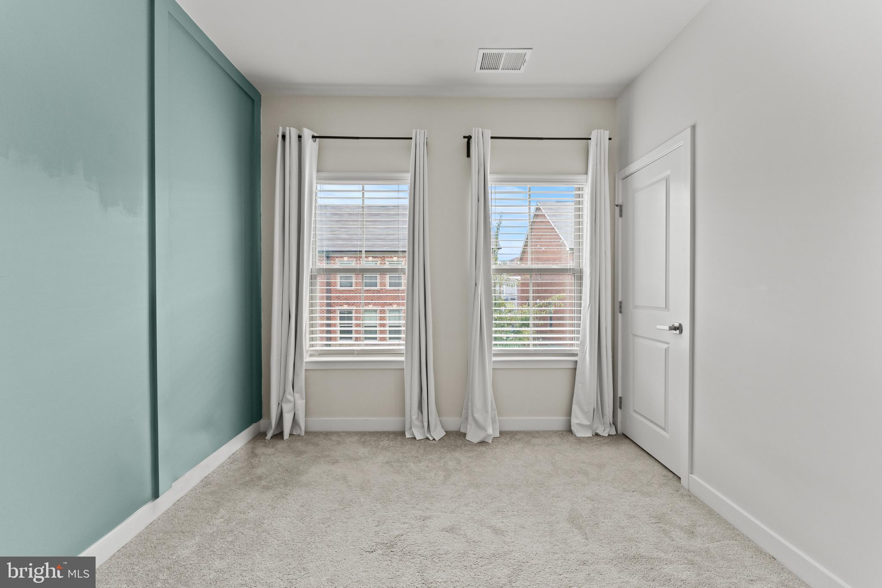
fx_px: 343
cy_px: 294
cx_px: 441
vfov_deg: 81.2
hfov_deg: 104.3
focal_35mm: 14
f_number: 8
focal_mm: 14
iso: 400
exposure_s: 1/8
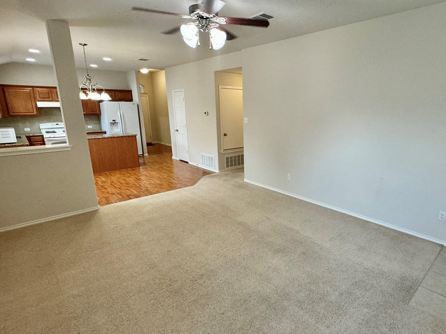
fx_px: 258
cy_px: 168
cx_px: 271
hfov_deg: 80.7
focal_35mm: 20
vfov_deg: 66.0
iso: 250
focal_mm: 2.22
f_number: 2.2
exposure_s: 1/120
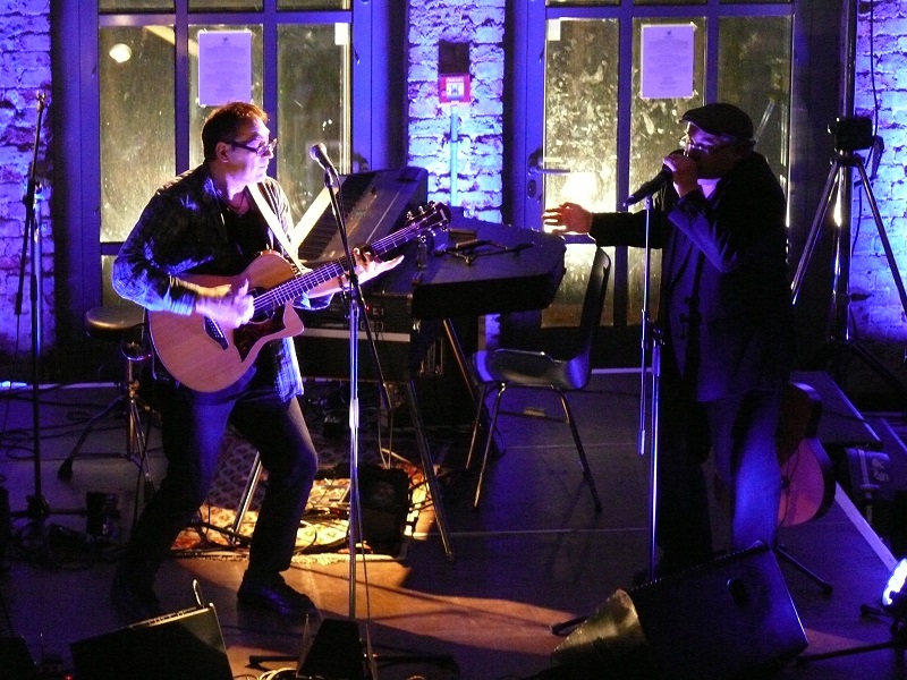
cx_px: 454
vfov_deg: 9.8
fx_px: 3983
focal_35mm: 152
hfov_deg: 13.0
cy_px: 340
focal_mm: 32.2
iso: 800
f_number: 3.6
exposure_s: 1/20
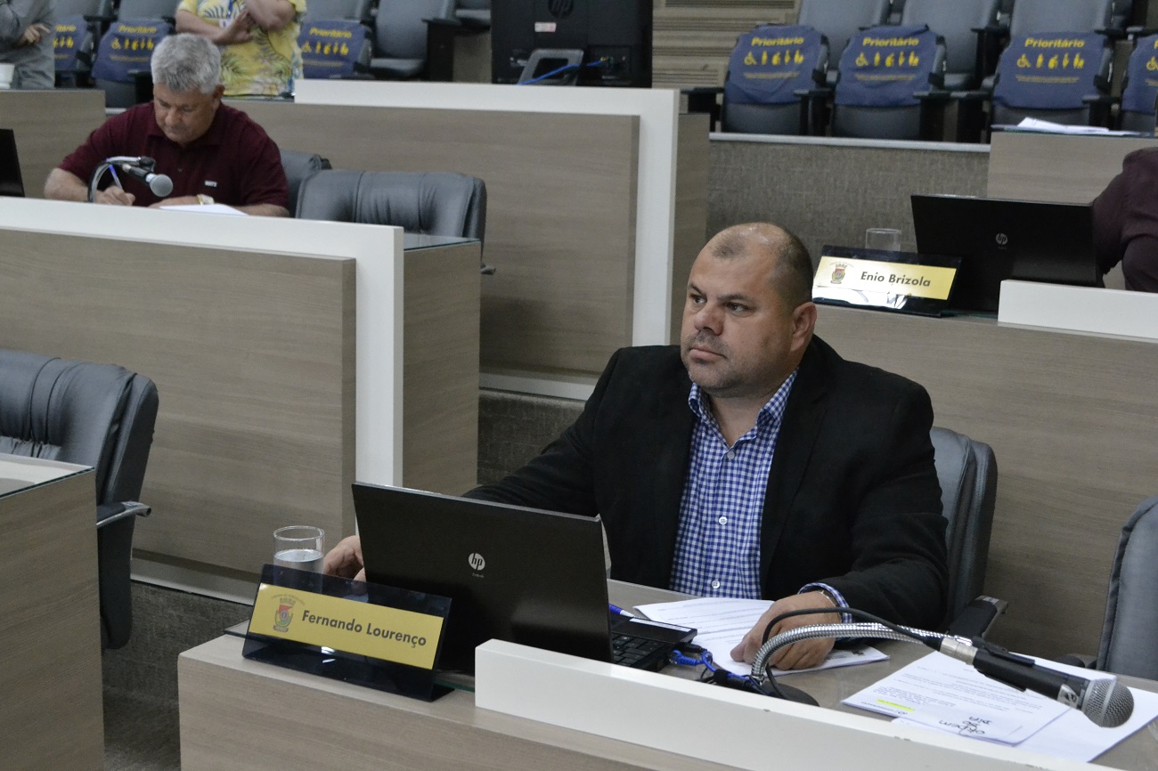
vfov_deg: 26.5
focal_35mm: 51
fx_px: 1640
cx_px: 579
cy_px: 386
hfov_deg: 38.9
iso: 3200
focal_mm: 34
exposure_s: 1/60
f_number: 6.3
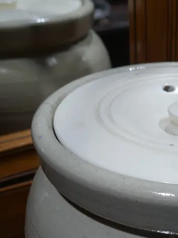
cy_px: 234
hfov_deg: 21.6
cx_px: 185
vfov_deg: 28.1
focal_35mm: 65
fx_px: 445
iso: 200
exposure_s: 1/125
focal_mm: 15
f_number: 4.5
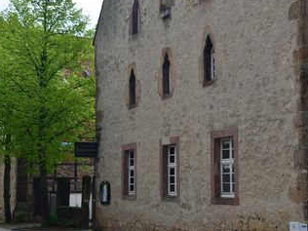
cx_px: 152
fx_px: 694
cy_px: 116
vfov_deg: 18.9
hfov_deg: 25.0
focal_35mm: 78
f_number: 11
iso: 140
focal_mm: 38
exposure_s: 1/125
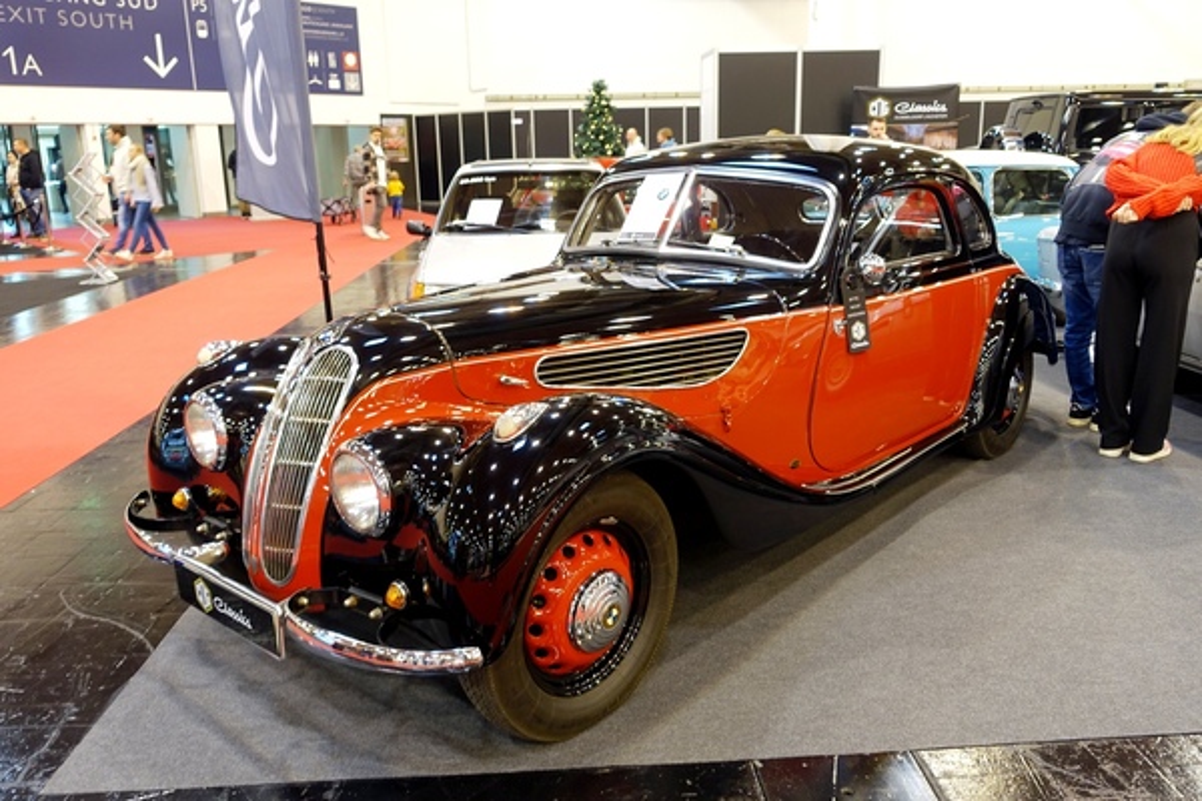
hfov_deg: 63.7
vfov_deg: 45.0
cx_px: 601
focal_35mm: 29
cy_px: 400
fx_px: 968
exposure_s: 1/30
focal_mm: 10.6
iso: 200
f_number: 2.5
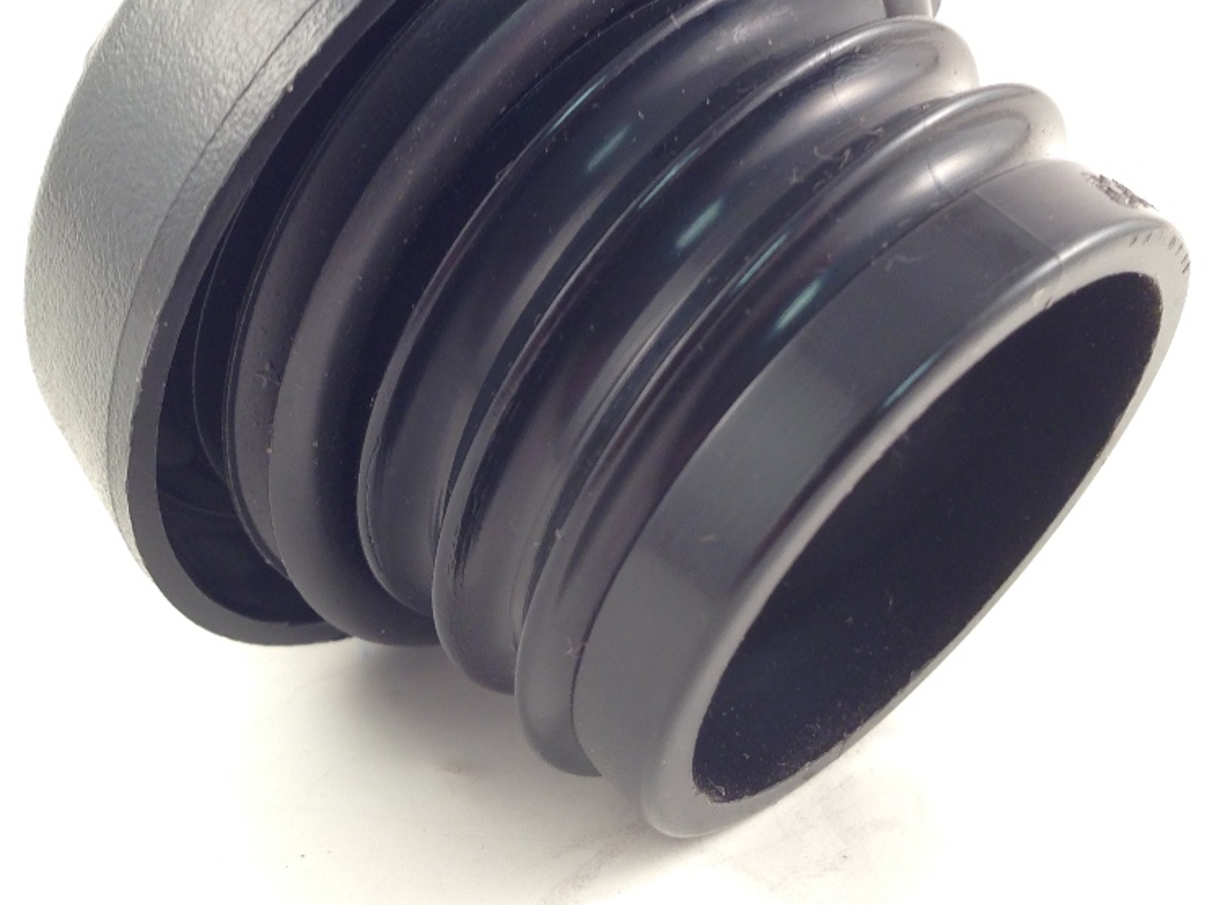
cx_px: 526
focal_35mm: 57
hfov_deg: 33.7
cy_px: 190
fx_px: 1988
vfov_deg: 25.3
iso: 50
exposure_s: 1/20
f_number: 2.4
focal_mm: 4.12
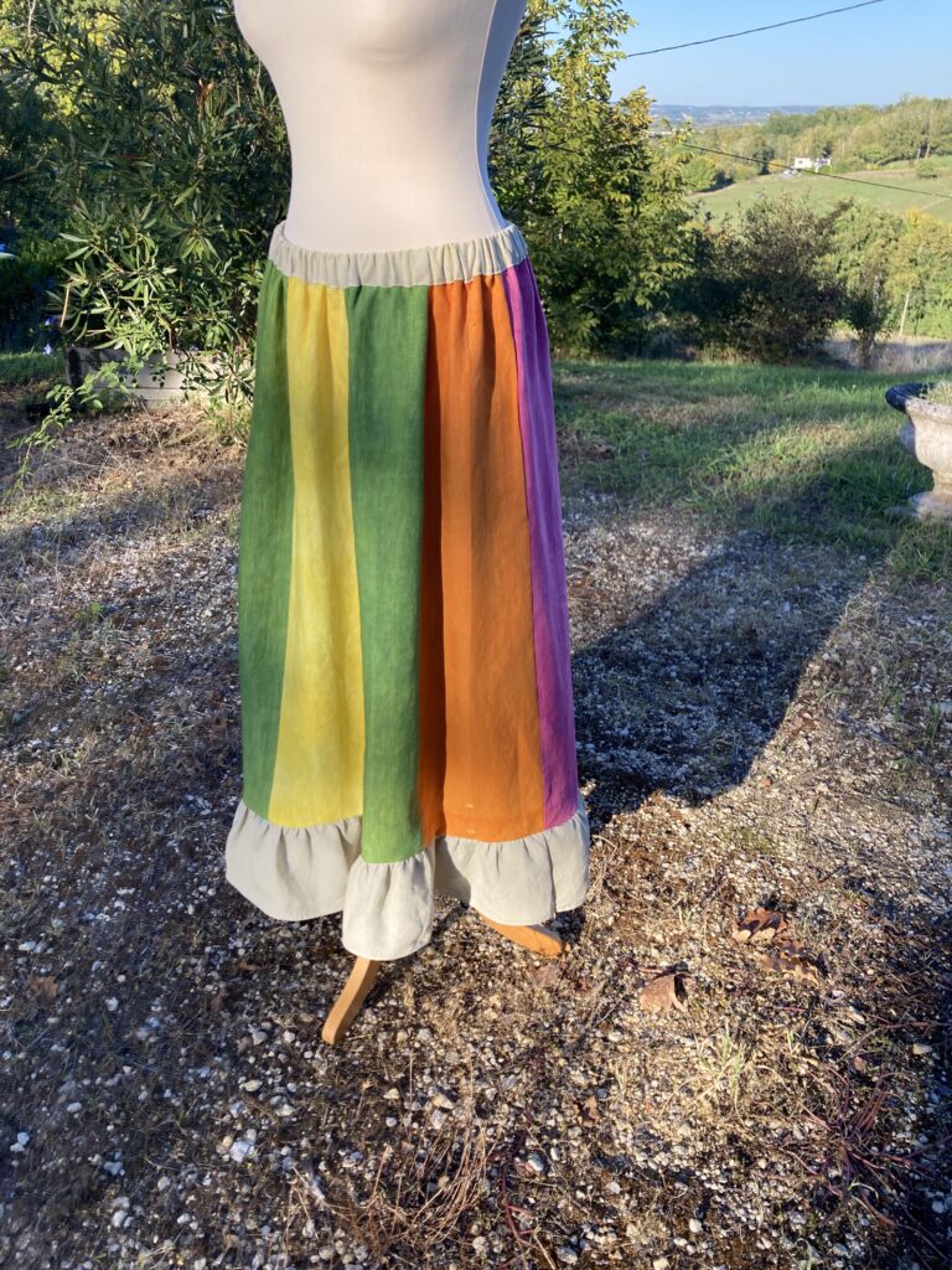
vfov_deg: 63.4
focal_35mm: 28
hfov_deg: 49.7
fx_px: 1027
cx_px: 476
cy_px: 635
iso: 20
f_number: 1.8
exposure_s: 1/461
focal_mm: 3.99
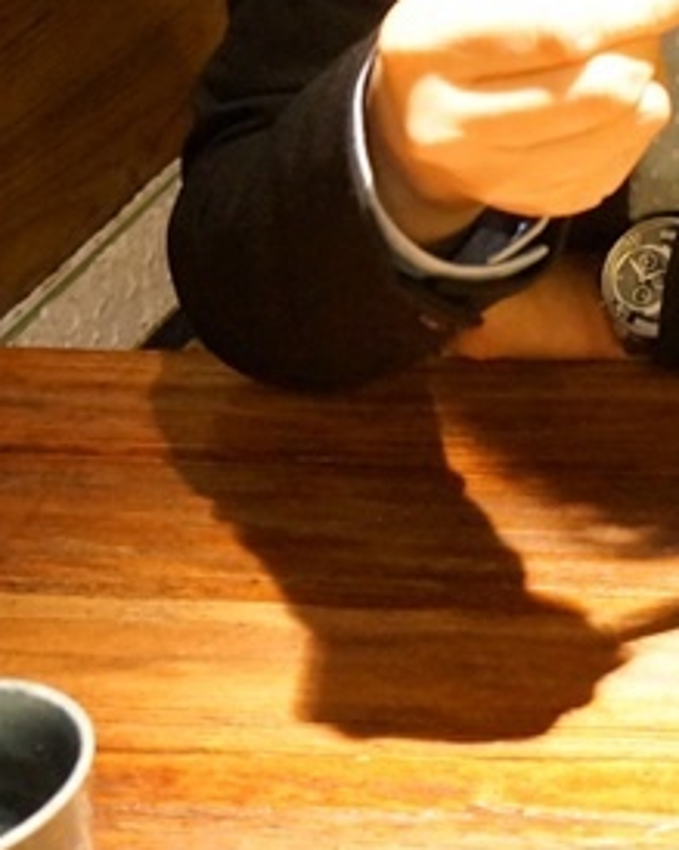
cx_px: 809
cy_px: -62
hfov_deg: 17.4
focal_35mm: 84
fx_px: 2111
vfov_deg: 21.7
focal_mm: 16
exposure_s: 1/20
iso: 3200
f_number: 3.5
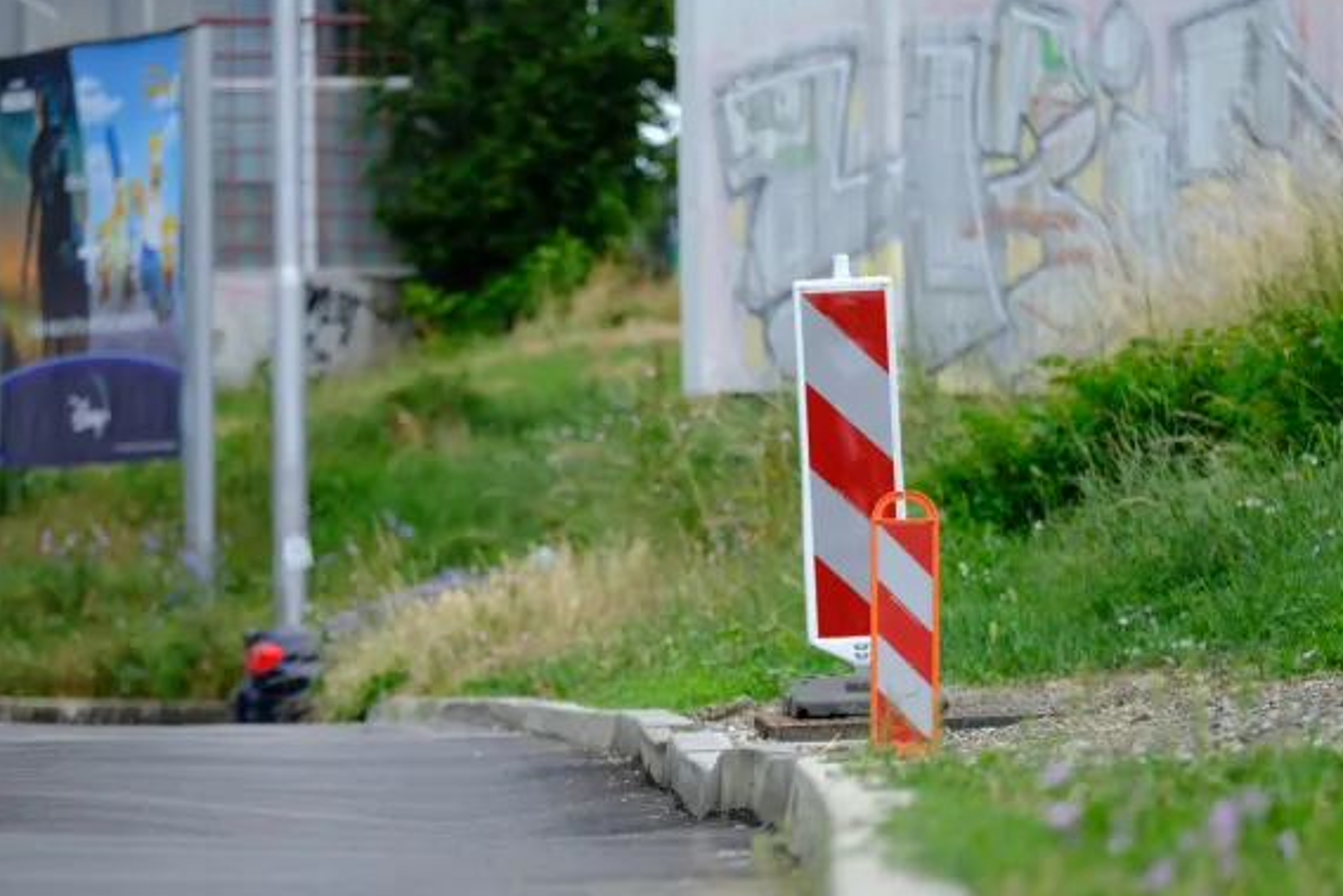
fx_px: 10485
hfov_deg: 7.3
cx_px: 480
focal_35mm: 281
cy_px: 587
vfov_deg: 4.9
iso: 200
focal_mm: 140
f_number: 2.8
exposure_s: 1/1250
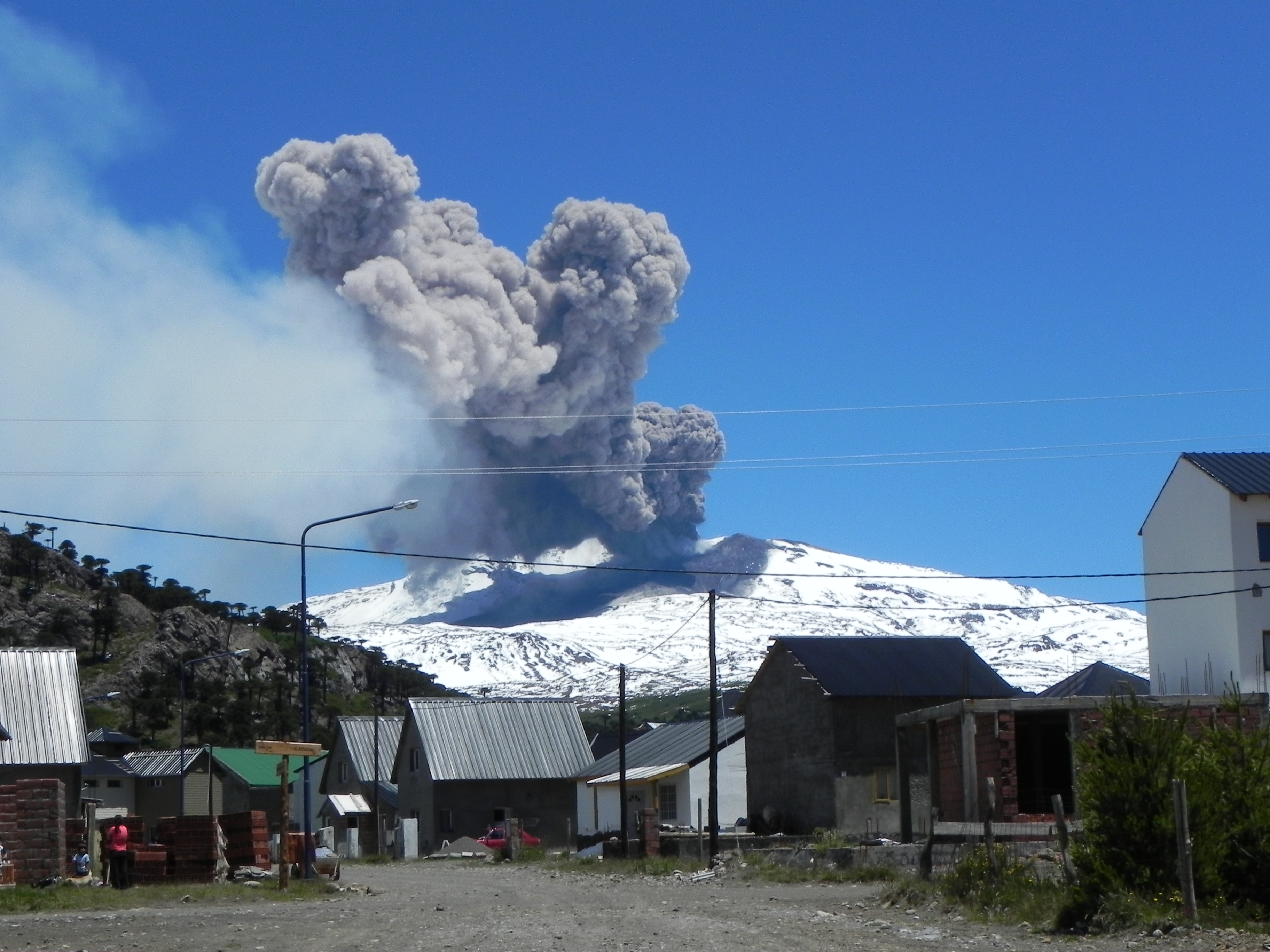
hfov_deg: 29.4
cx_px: 635
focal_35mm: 66
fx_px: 2421
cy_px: 476
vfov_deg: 22.3
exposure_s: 1/672
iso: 160
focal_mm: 11.8
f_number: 8
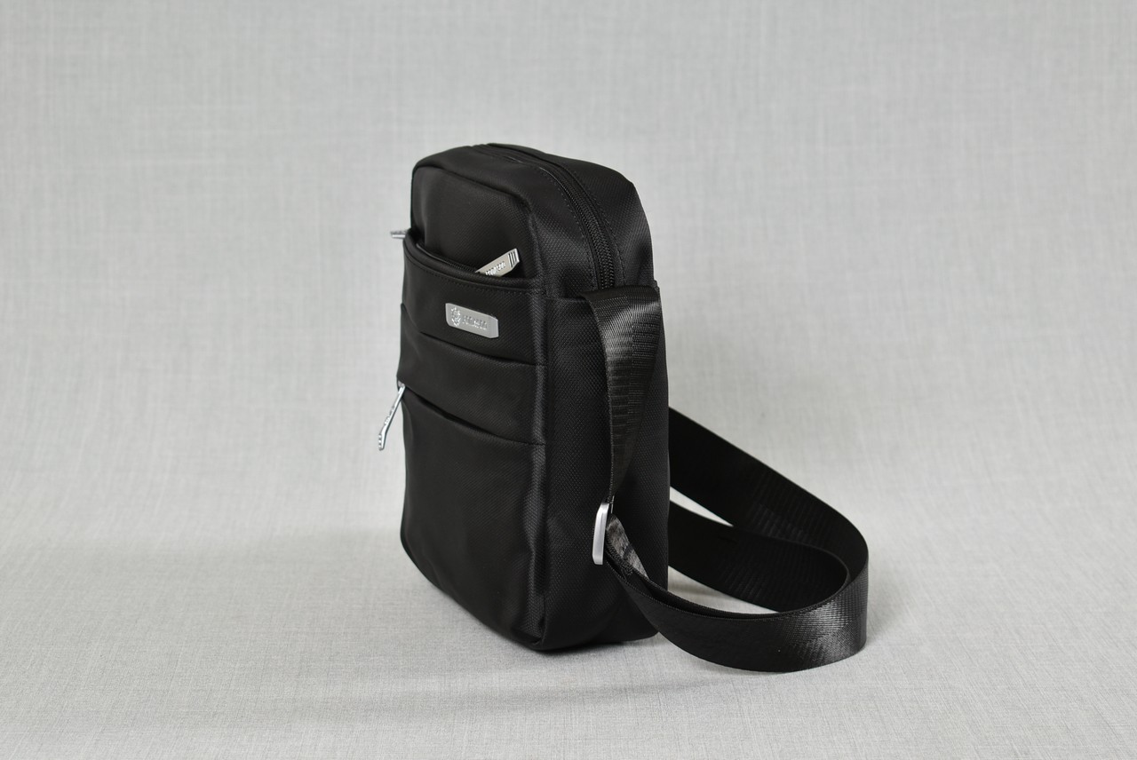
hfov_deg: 26.0
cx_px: 568
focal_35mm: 78
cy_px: 380
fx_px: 2466
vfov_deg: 17.5
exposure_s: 1/2
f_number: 6.3
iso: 100
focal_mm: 52
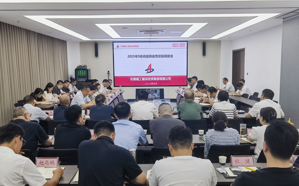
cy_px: 100
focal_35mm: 36
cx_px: 150
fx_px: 293
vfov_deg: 35.3
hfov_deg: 54.0
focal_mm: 6.67
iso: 50
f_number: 1.9
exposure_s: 1/161
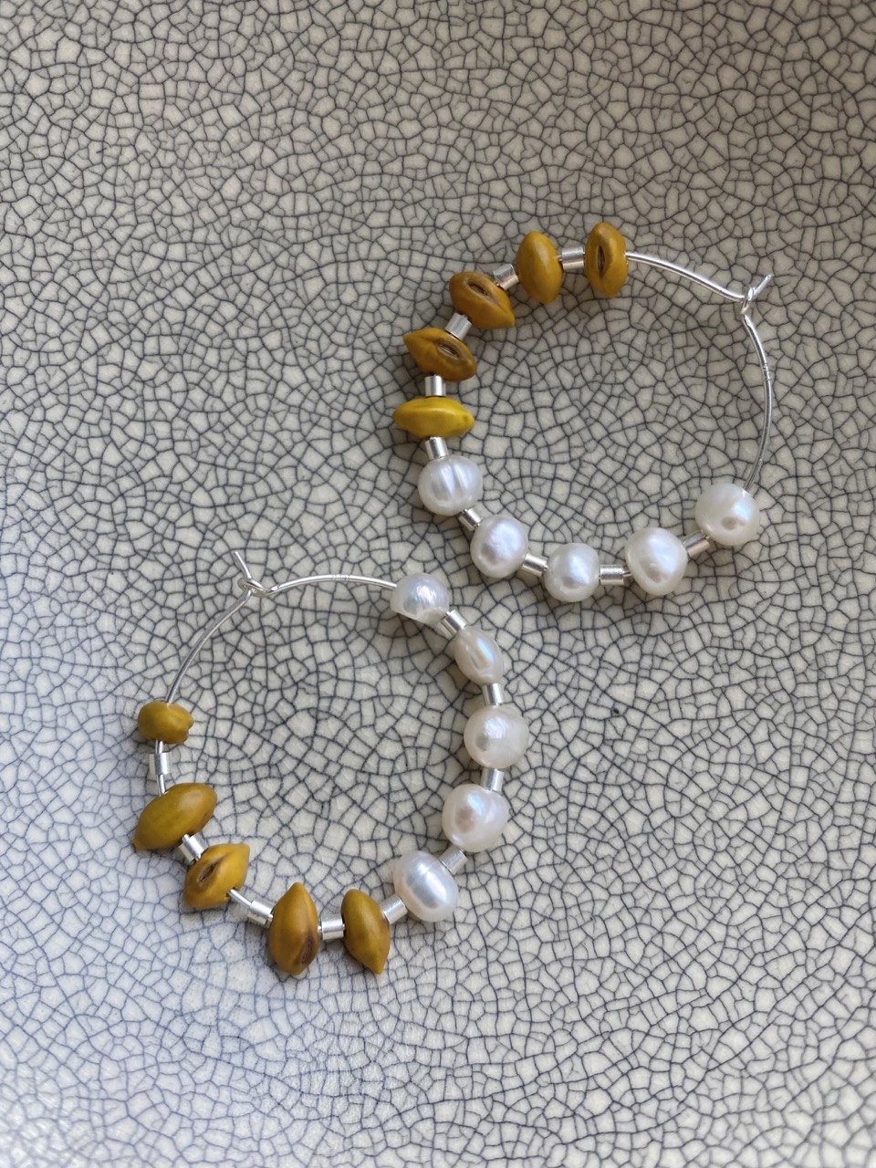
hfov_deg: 53.1
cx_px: 438
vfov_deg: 67.3
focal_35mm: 26
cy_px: 584
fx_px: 877
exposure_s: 1/919
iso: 32
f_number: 1.8
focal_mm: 4.25
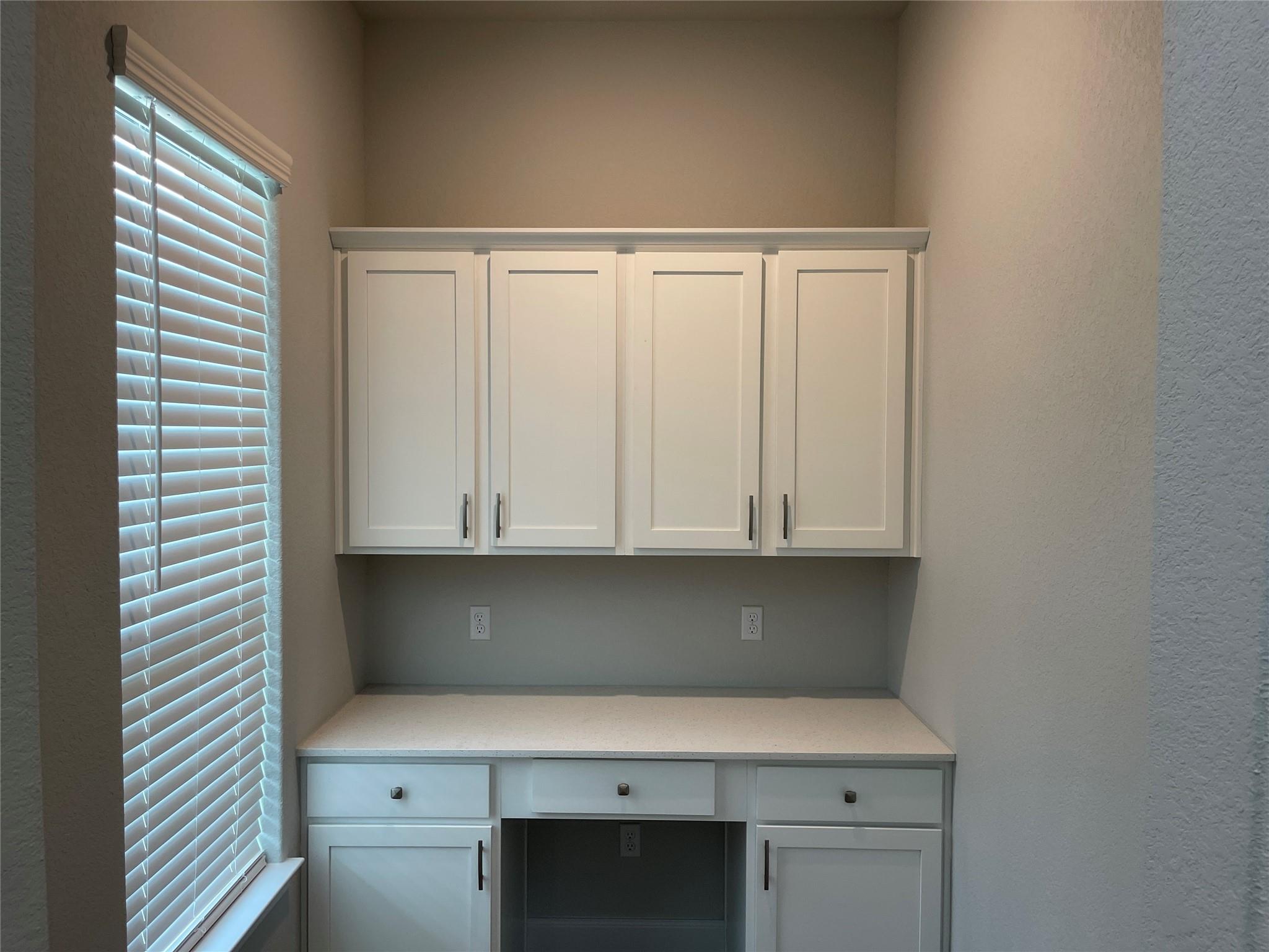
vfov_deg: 53.1
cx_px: 634
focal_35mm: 26
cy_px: 476
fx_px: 953
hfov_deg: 67.3
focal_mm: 5.1
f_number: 1.6
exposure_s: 1/120
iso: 125
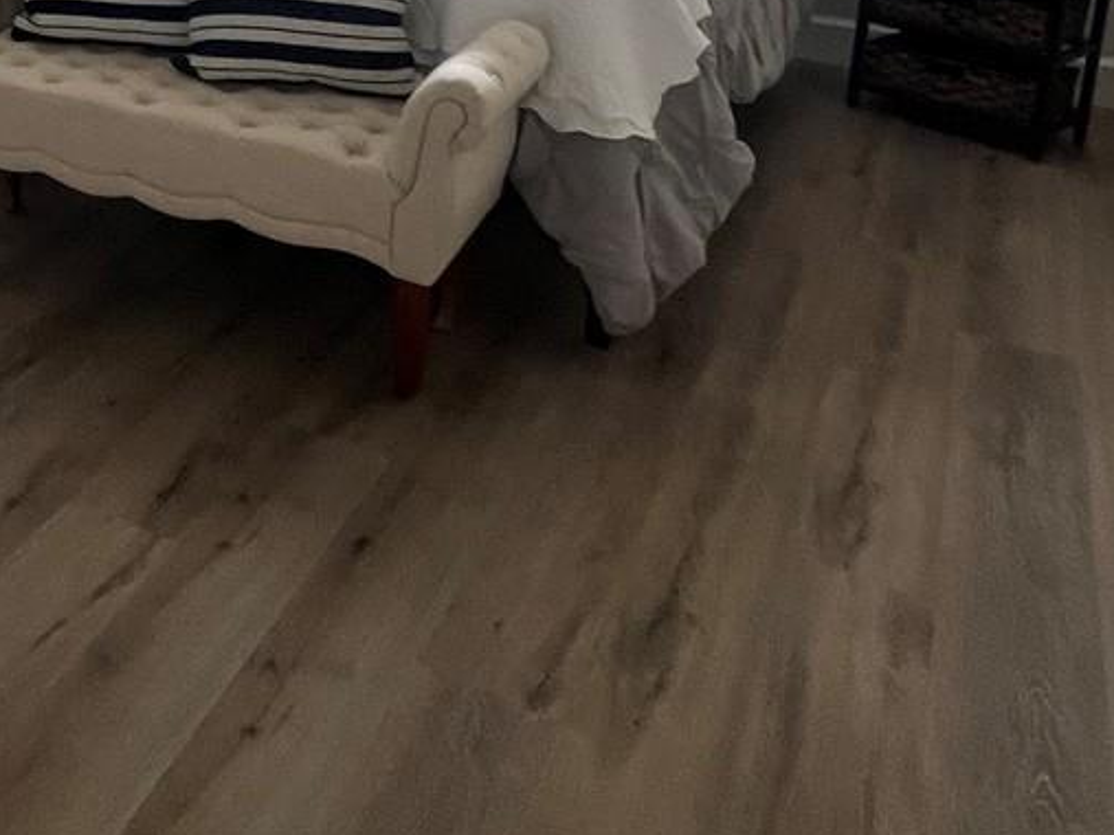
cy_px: -121
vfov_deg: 30.7
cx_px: -7
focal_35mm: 41
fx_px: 1319
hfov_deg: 40.1
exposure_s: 1/120
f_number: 1.8
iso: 200
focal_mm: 1.57
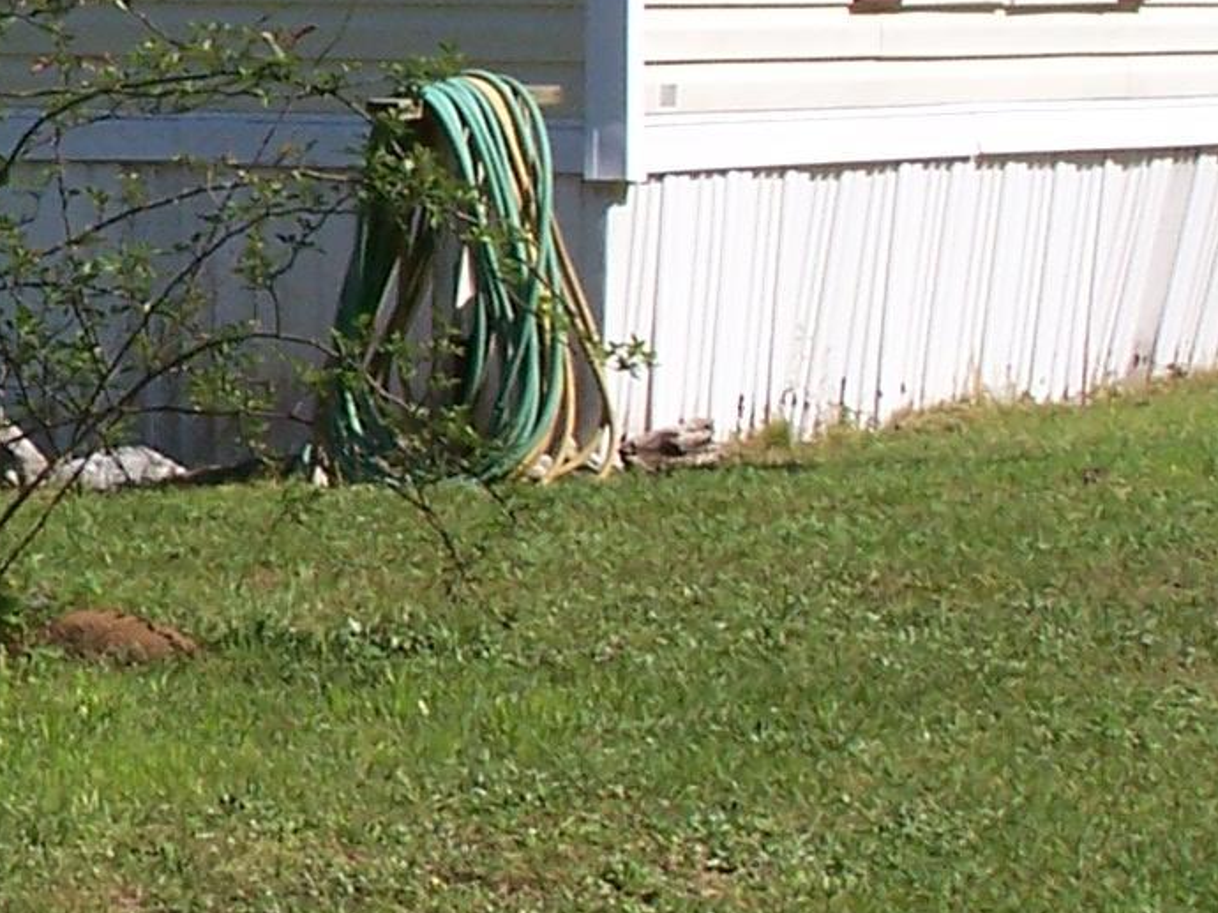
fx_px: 8407
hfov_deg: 8.1
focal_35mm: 239
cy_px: -51
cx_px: -711
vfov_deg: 6.2
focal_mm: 10.7
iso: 80
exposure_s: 1/640
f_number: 4.5
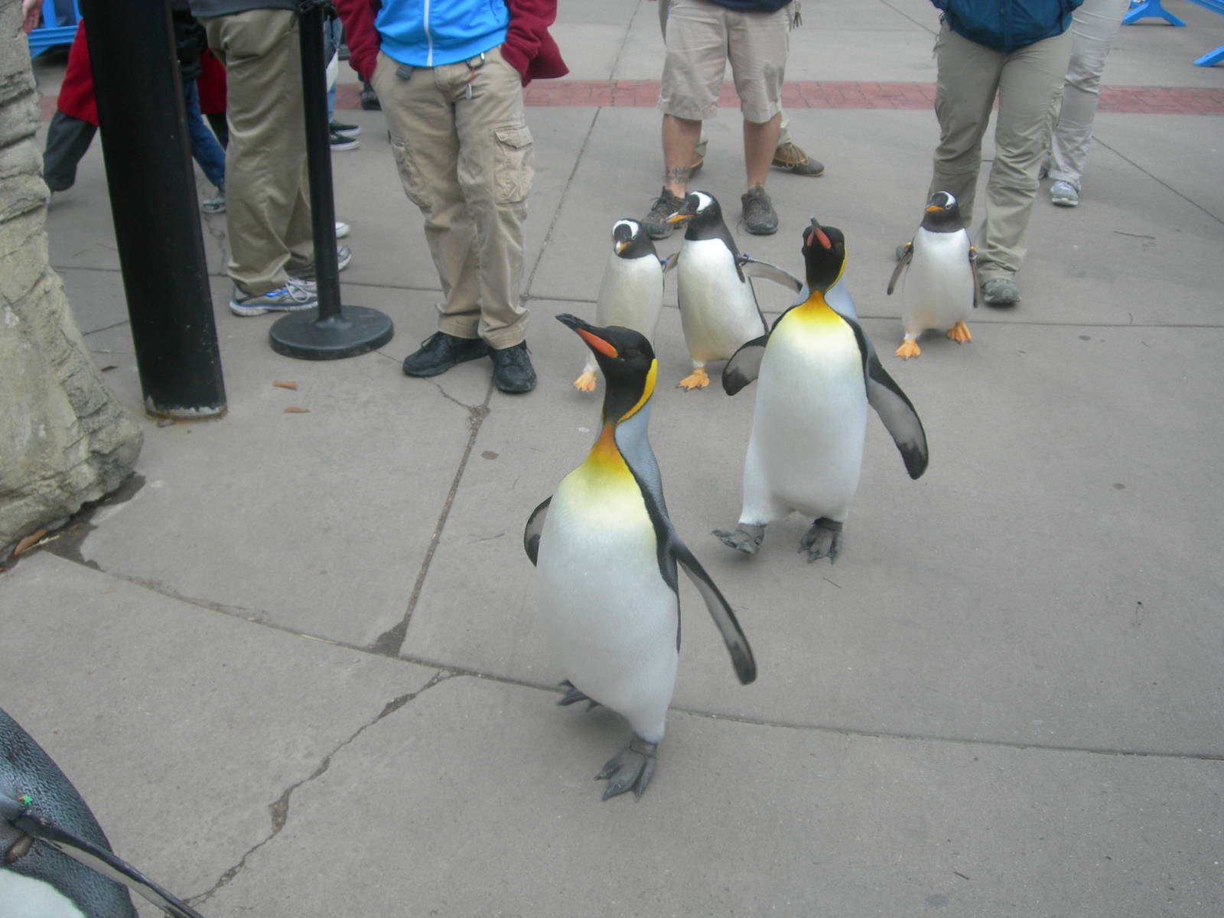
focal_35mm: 41
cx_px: 612
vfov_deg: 35.1
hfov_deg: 45.8
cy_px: 459
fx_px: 1450
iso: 50
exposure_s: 1/160
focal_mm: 8.5
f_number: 4.9
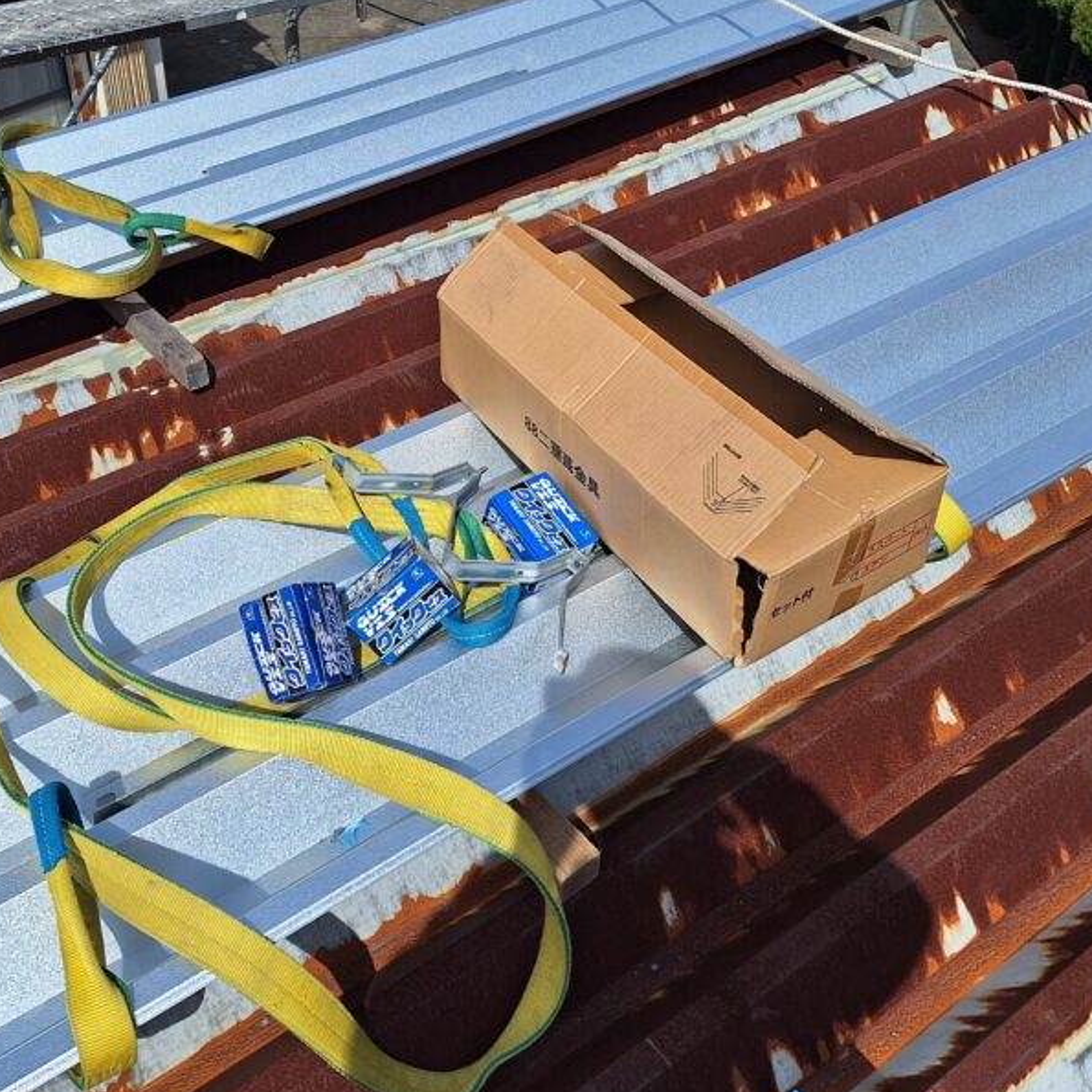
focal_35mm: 35
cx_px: 431
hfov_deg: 46.9
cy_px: 406
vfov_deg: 46.8
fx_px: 1249
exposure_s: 1/6369
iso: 40
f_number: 1.8
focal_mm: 5.54
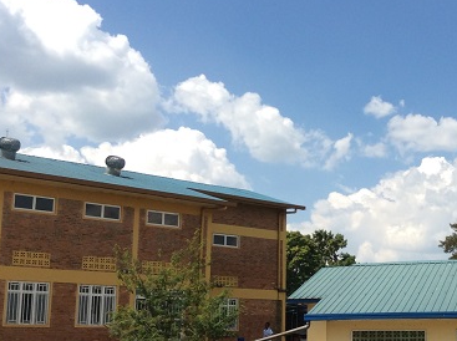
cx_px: 342
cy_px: 189
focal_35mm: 61
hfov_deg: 31.2
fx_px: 804
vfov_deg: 23.9
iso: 32
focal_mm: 3.3
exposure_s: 1/1506
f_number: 2.4
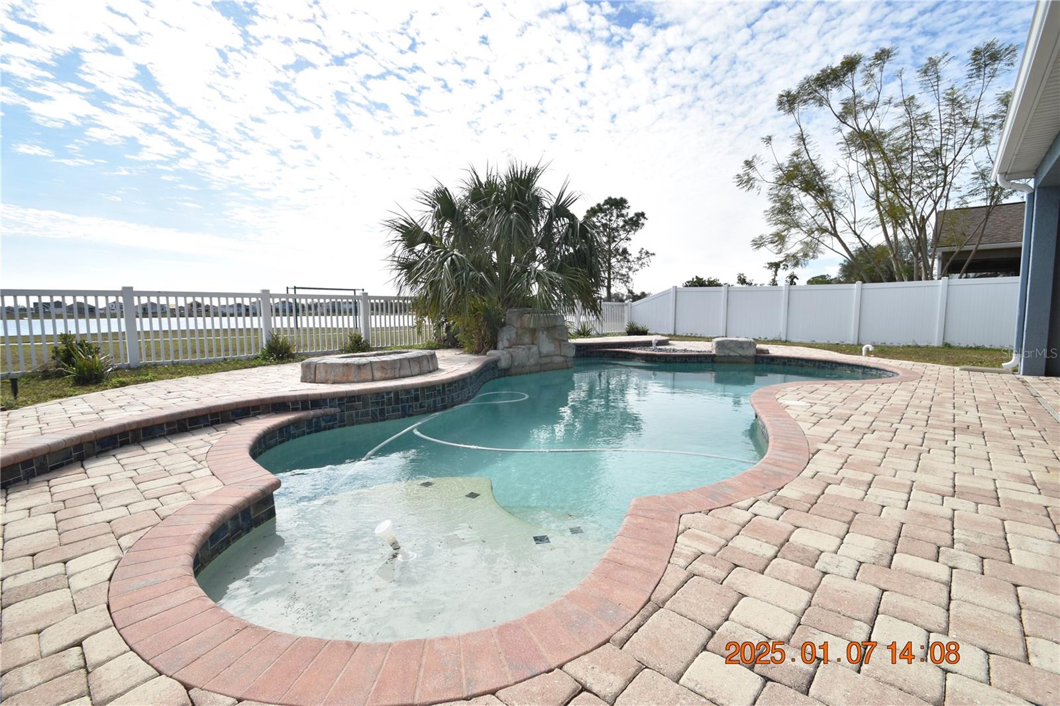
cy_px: 353
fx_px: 442
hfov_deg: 100.4
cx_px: 530
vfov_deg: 77.3
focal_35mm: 15
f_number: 10
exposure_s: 1/400
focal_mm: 10
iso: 200
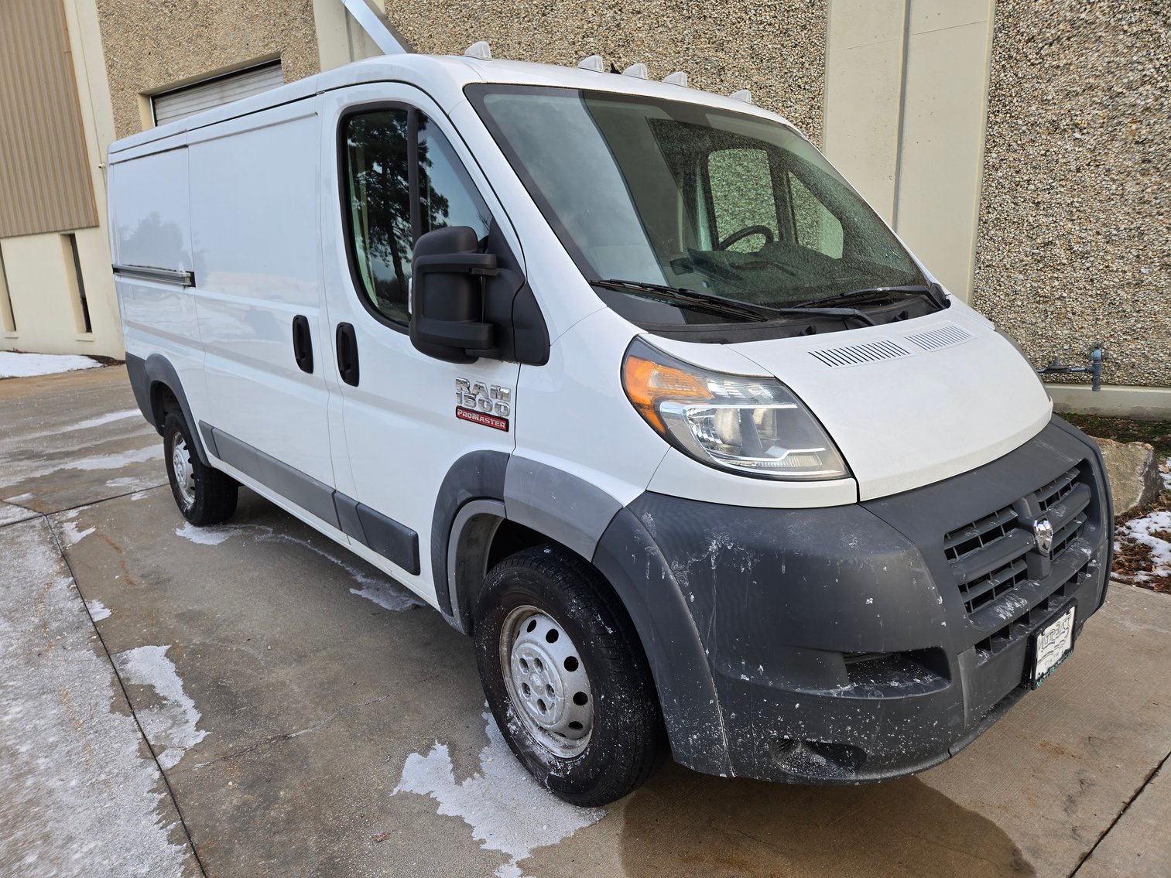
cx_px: 586
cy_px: 439
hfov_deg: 73.9
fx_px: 778
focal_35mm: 23
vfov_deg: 58.9
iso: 40
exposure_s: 1/180
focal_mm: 5.4
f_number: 1.8
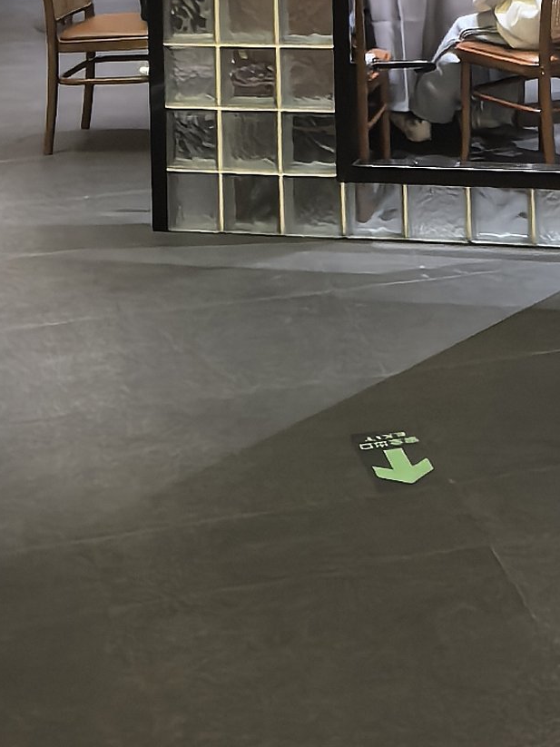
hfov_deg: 19.9
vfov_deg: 22.2
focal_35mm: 73
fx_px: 1575
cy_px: -366
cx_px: 474
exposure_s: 1/50
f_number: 2.2
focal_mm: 1.95
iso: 200
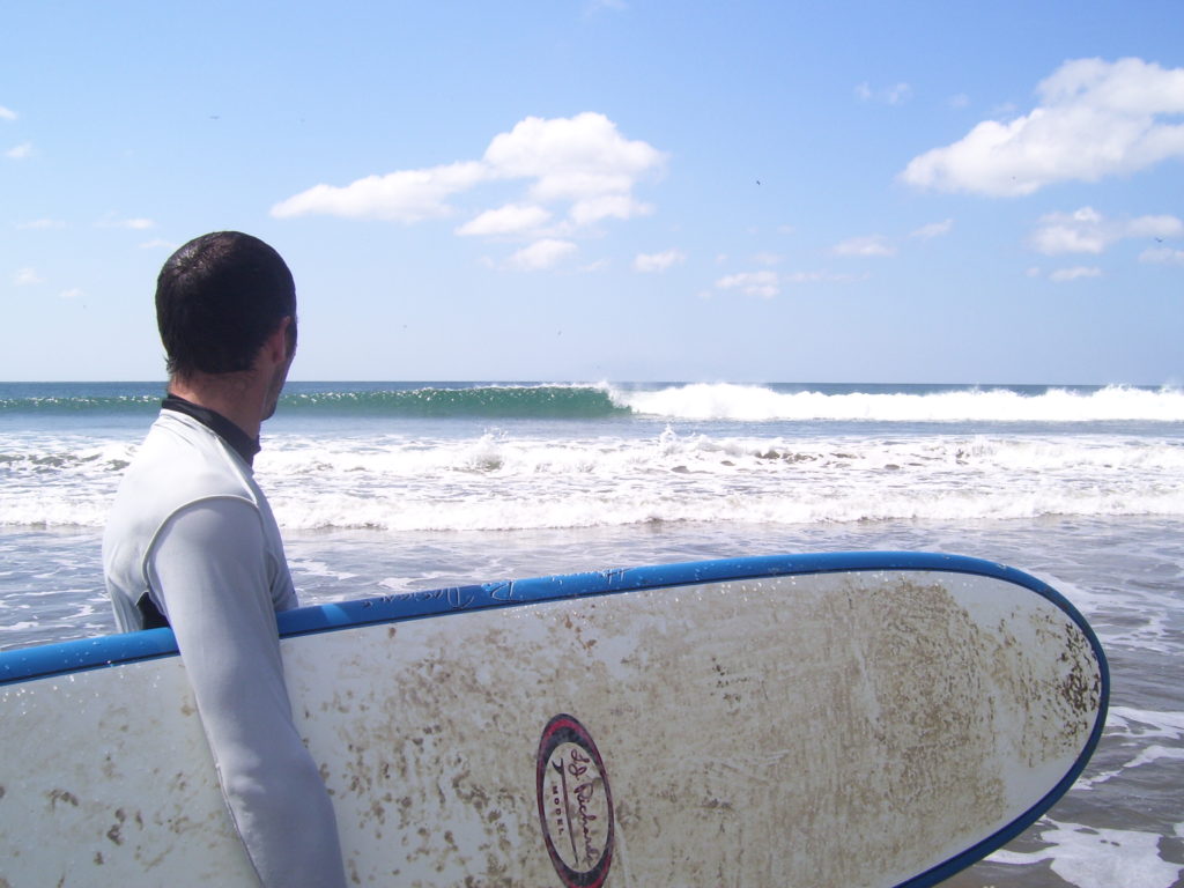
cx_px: 592
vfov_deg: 38.7
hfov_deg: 50.1
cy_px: 444
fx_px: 1266
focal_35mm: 37
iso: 80
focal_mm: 6
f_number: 4.8
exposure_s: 1/500
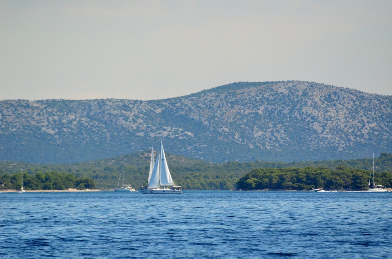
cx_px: 196
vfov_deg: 3.6
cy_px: 130
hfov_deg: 5.5
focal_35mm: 375
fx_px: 4074
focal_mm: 250
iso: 1600
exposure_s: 1/8000
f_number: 5.6
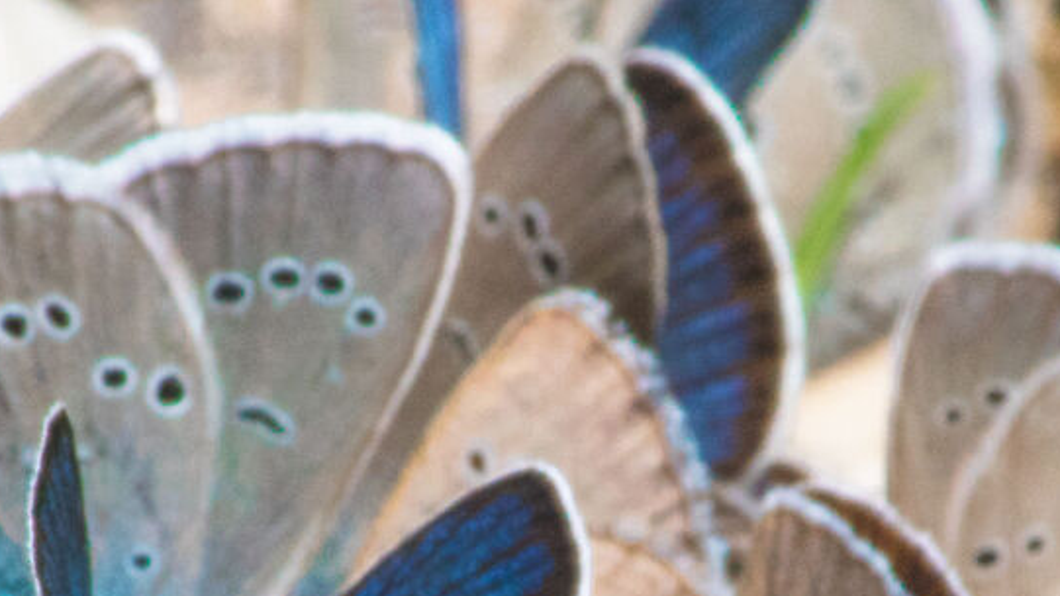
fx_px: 54851
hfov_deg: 1.1
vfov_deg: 0.6
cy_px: 704
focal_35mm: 1952
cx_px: 476
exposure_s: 1/320
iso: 320
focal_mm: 280
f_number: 25
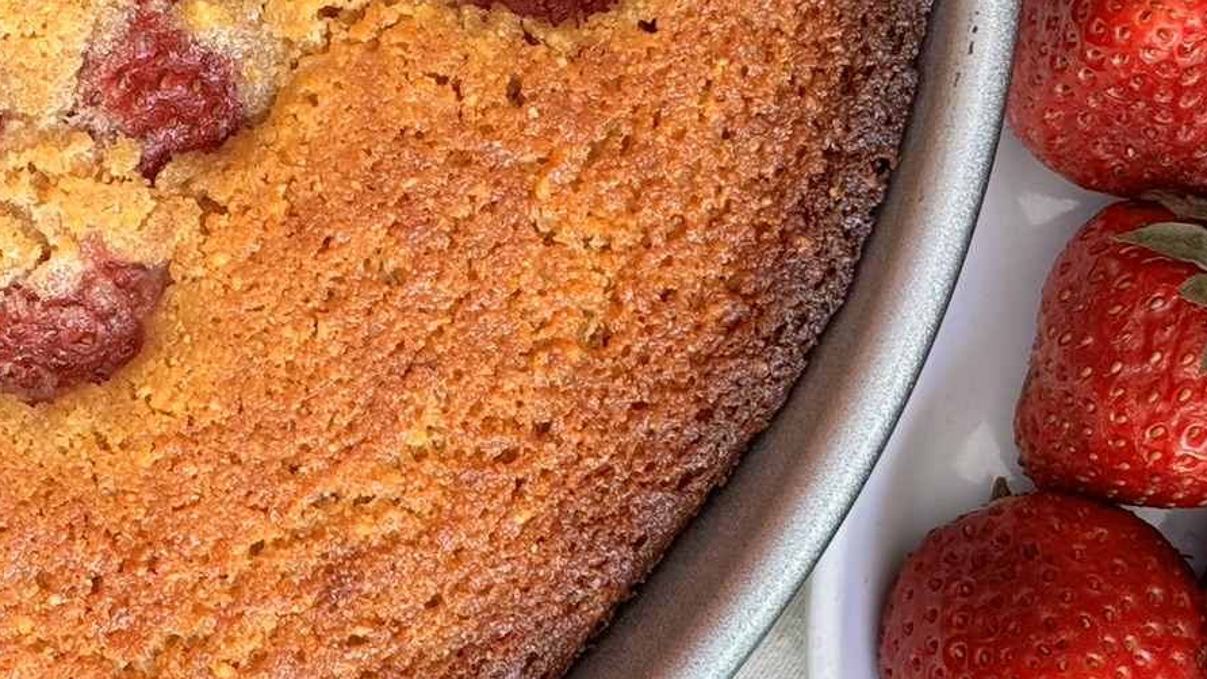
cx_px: 242
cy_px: 302
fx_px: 3841
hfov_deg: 17.7
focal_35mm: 120
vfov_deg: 10.1
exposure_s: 1/121
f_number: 1.78
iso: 80
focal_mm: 6.76
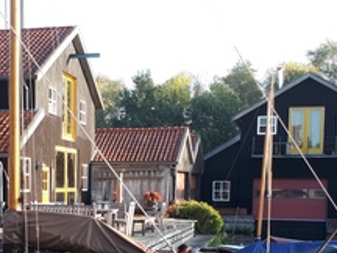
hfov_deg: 37.4
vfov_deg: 28.3
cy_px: 212
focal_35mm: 50
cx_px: 89
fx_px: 487
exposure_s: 1/229
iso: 40
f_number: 1.9
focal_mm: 3.6
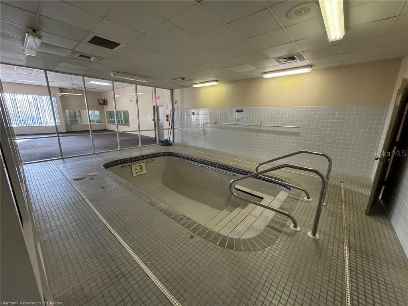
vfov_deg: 85.7
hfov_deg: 102.1
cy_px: 153
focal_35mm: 14
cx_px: 204
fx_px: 165
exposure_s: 1/60
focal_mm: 2.22
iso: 500
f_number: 2.2
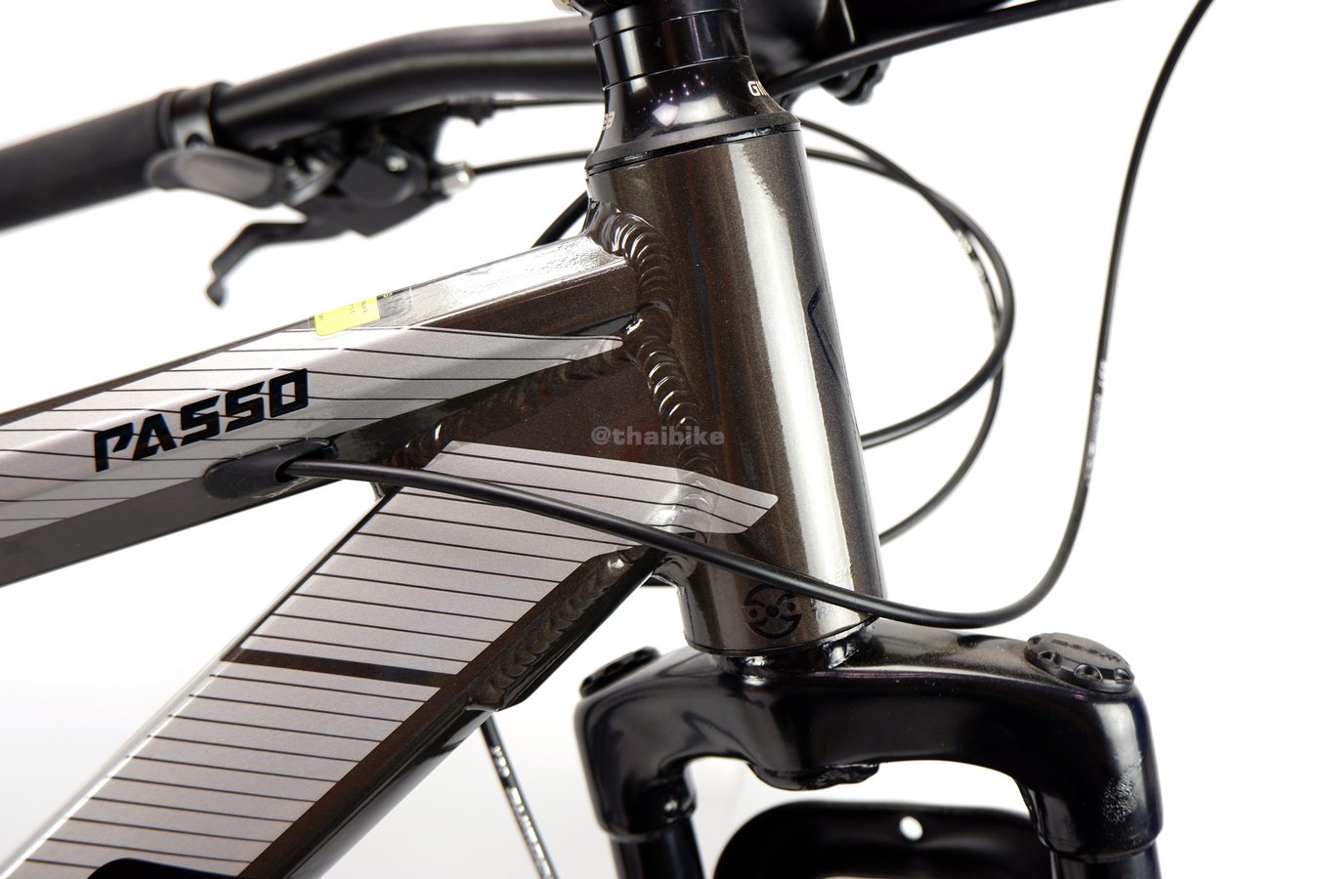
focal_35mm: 33
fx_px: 1209
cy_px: 440
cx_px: 660
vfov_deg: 40.0
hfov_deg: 57.2
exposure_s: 1/60
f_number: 4.2
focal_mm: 22.8
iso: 200
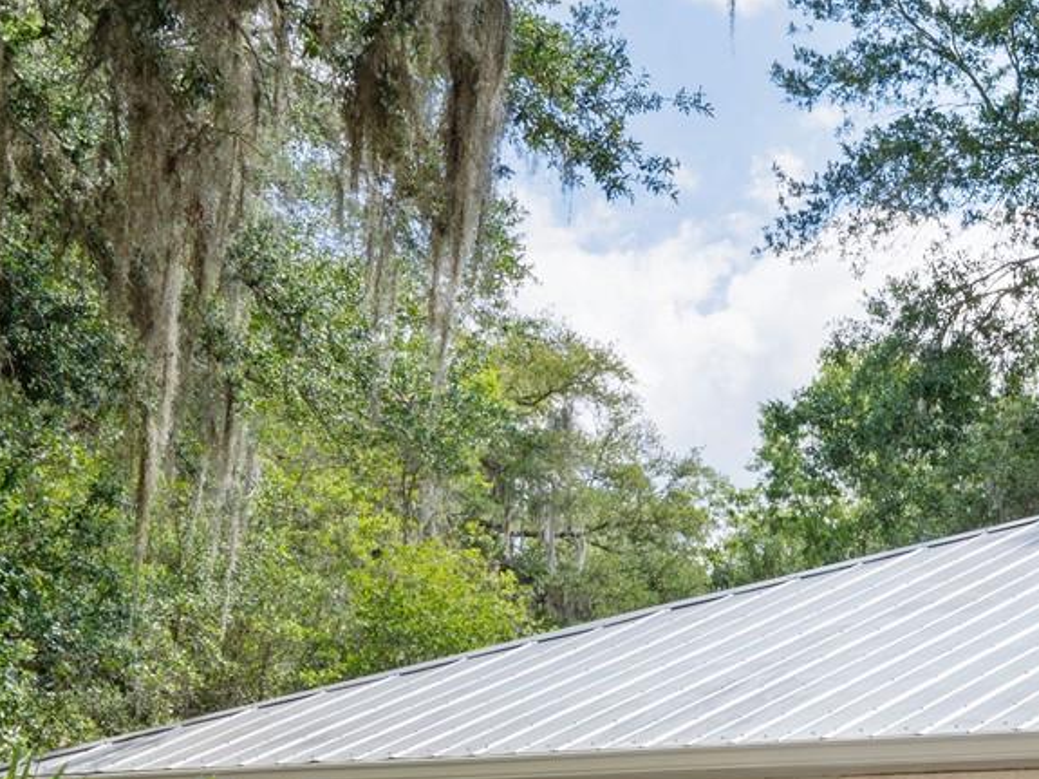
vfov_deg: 15.9
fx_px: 2671
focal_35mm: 89
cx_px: 1428
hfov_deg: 19.8
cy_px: 965
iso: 100
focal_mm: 16
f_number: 10
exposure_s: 1/100
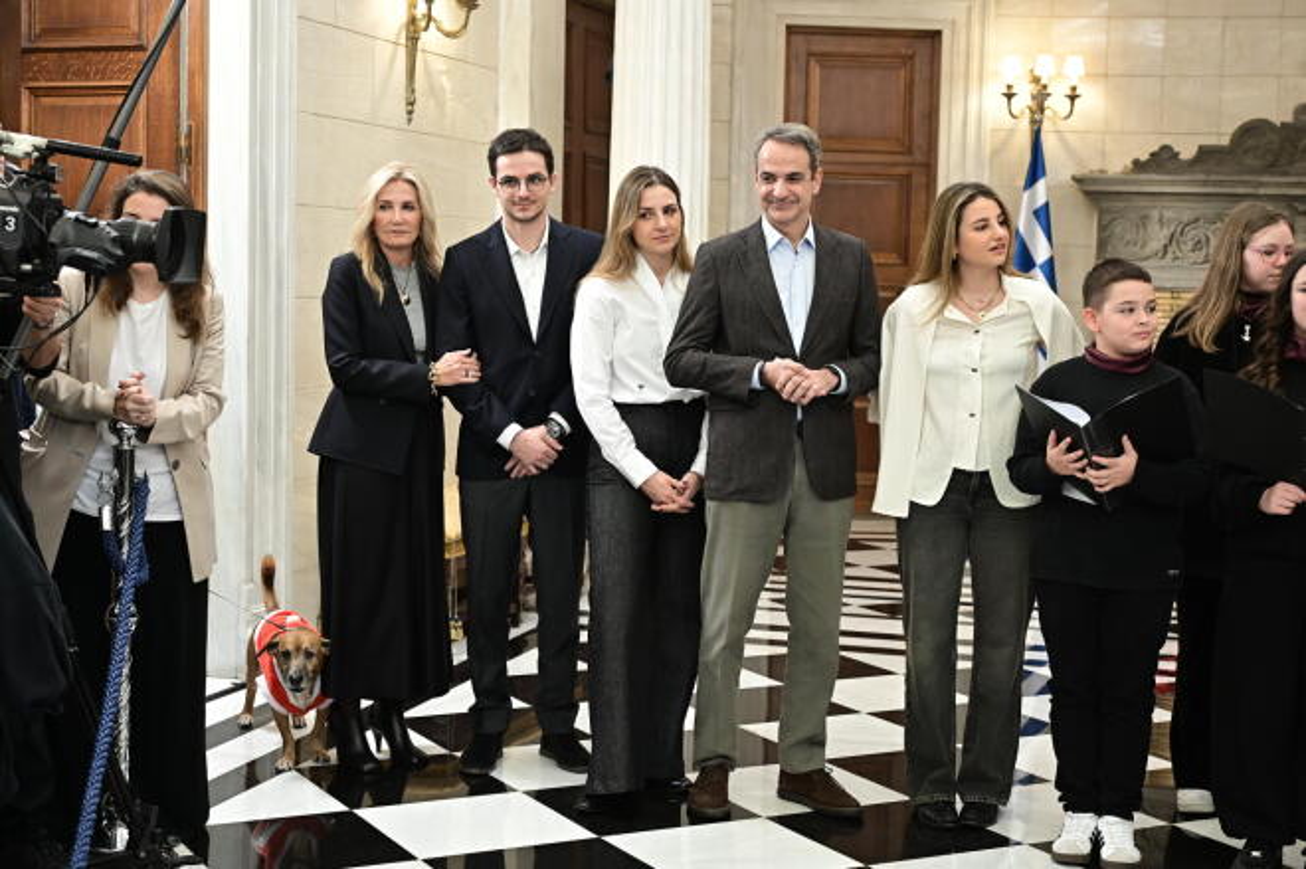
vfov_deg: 25.5
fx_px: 1921
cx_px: 653
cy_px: 434
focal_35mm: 53
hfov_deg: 37.5
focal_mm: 53
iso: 1250
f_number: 4.5
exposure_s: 1/160
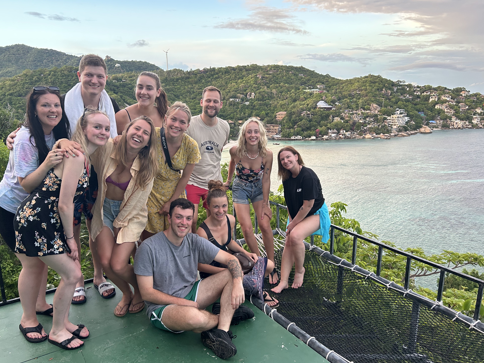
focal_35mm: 27
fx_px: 378
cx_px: 237
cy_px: 181
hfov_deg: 65.3
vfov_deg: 51.4
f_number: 1.5
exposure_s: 1/60
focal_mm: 5.7
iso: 200
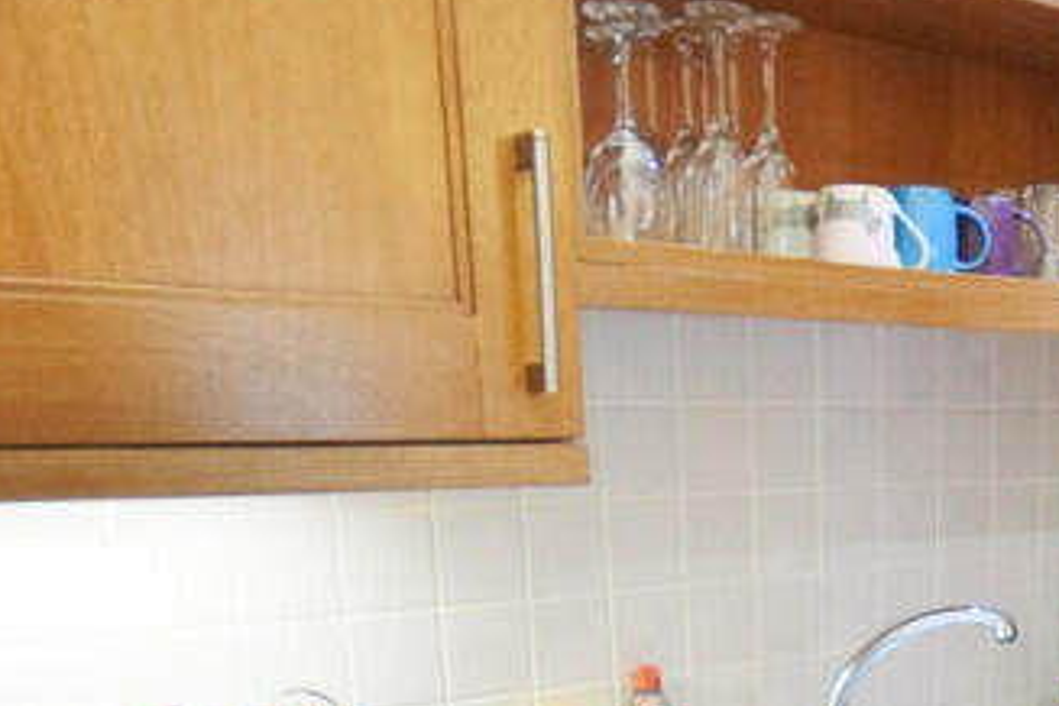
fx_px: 1382
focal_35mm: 47
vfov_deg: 25.9
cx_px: 897
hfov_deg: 39.7
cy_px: 823
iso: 1400
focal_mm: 10
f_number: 4
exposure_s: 1/60
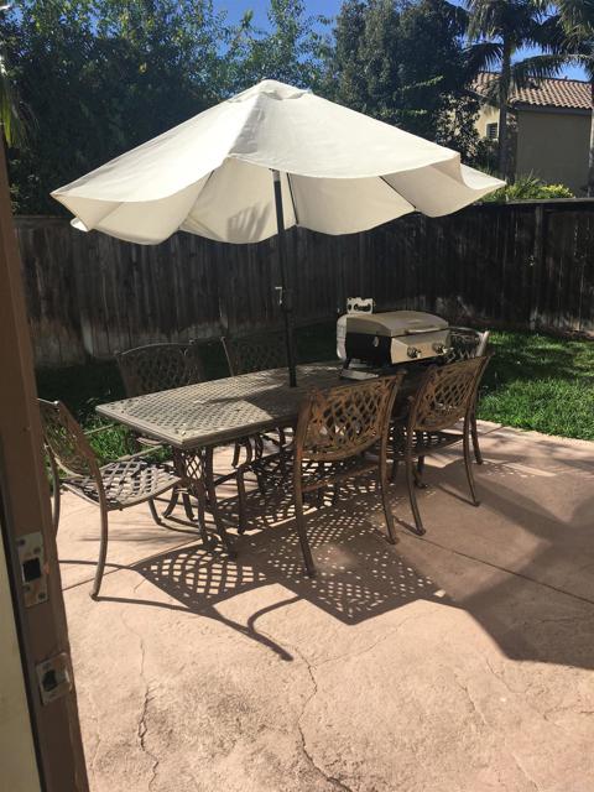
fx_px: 664
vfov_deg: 61.7
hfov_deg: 48.2
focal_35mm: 29
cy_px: 396
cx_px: 297
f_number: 2.2
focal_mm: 4.15
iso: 25
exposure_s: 1/1350
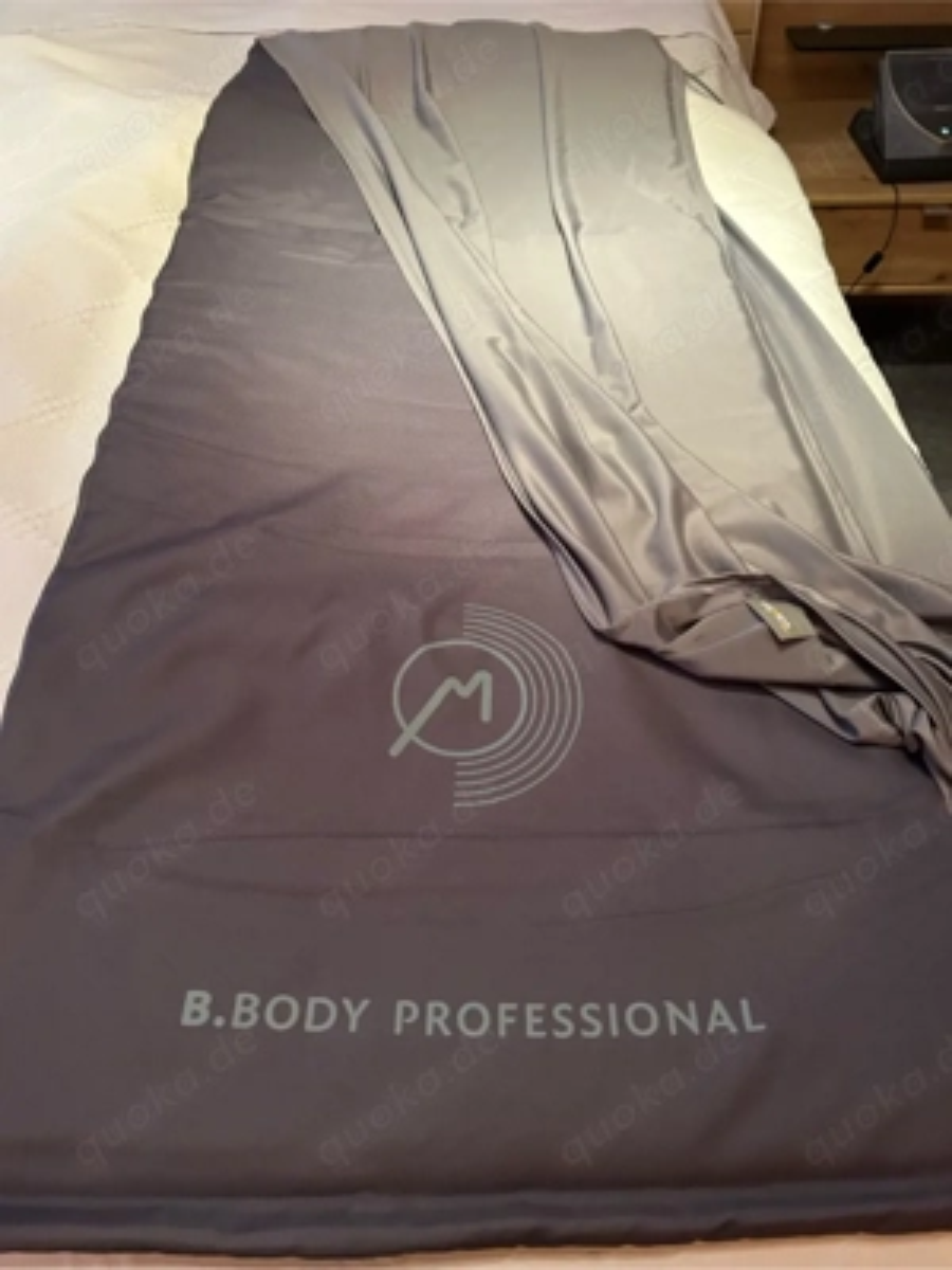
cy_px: 635
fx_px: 953
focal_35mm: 26
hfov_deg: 53.1
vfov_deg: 67.3
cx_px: 476
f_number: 1.5
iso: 400
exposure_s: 1/33
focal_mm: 5.7
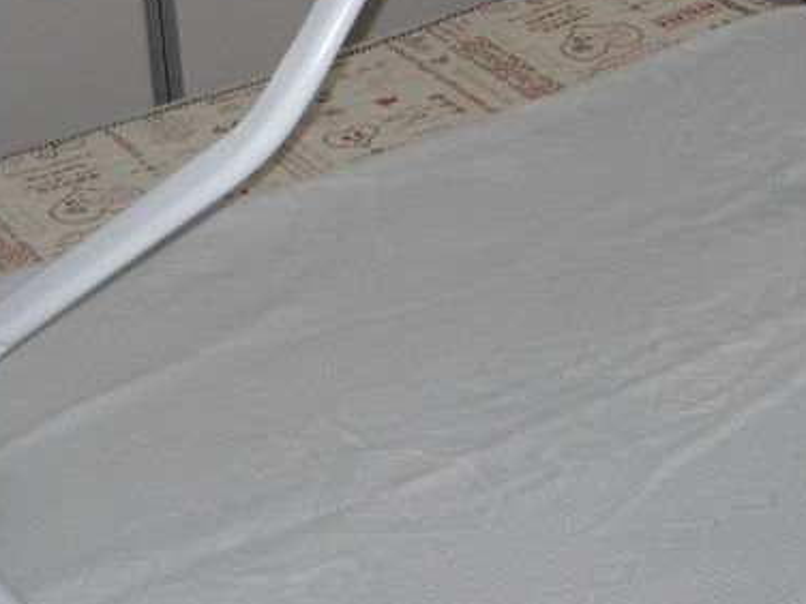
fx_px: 2538
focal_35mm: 109
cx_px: 465
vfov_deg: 13.1
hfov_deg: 18.0
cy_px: -188
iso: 100
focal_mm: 6.72
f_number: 3.1
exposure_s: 1/30
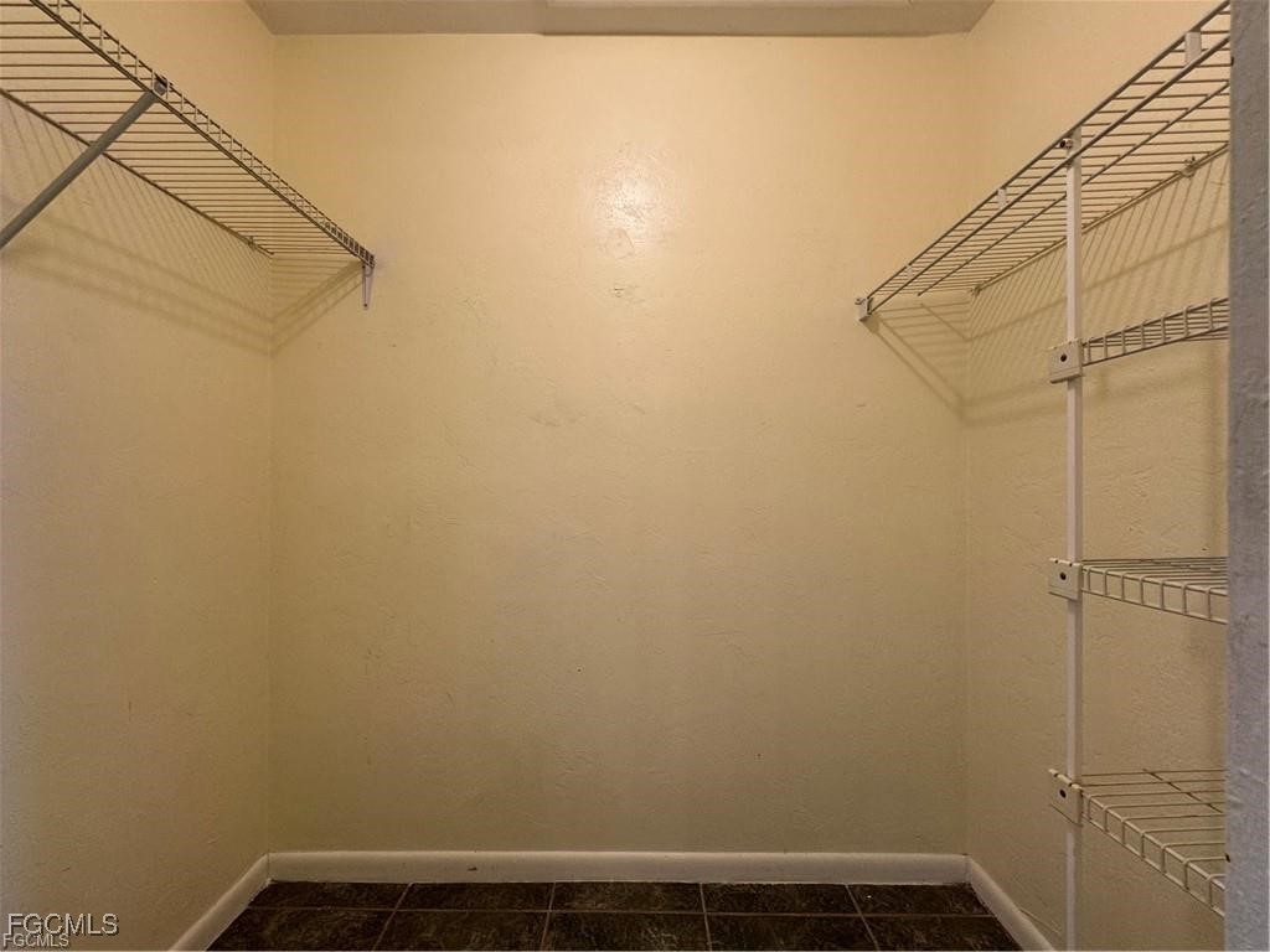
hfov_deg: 102.1
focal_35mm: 14
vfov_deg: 85.7
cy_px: 476
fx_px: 514
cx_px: 635
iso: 160
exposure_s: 1/120
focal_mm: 2.22
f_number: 2.2
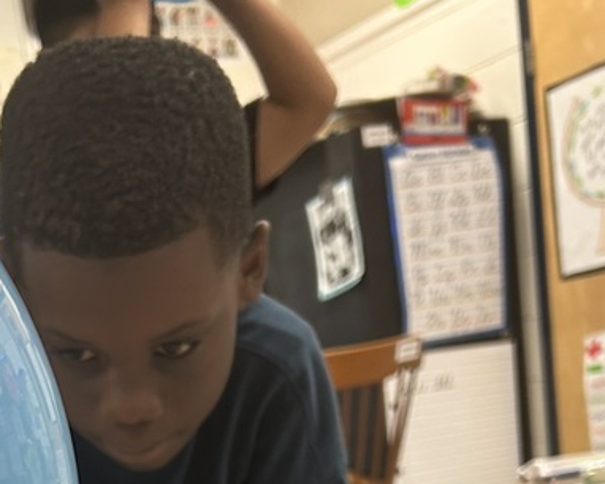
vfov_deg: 19.0
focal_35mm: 68
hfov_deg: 27.5
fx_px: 1218
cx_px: 146
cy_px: 775
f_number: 1.5
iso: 80
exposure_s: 1/60
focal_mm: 5.7
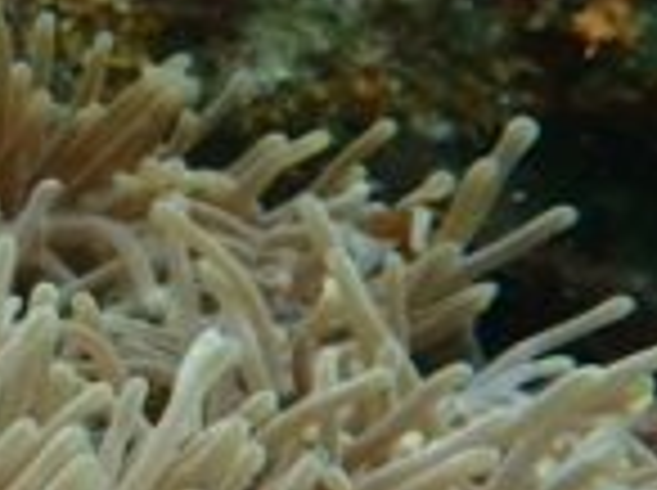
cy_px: 263
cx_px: -346
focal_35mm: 103
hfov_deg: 17.1
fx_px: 1952
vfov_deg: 14.3
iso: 200
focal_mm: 5.4
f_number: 3.2
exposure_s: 1/100
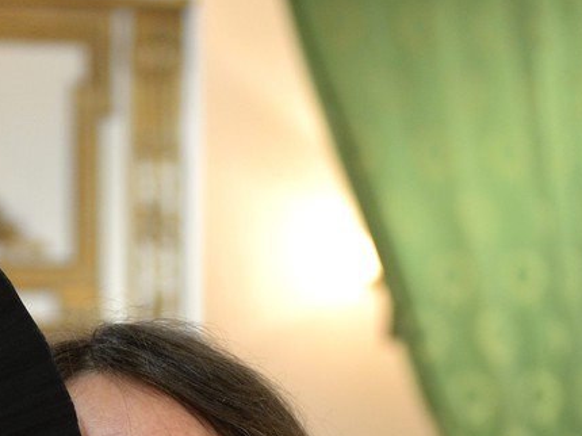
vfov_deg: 8.6
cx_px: 148
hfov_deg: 12.2
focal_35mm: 161
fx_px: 2705
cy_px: 969
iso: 800
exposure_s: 1/100
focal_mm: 45
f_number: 2.8
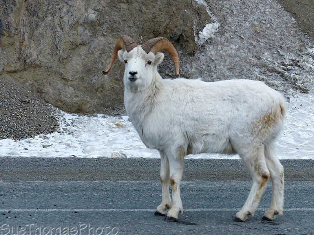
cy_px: 118
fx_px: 1079
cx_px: 157
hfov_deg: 16.6
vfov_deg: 12.5
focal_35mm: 119
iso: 100
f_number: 3.5
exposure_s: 1/125
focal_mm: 19.6
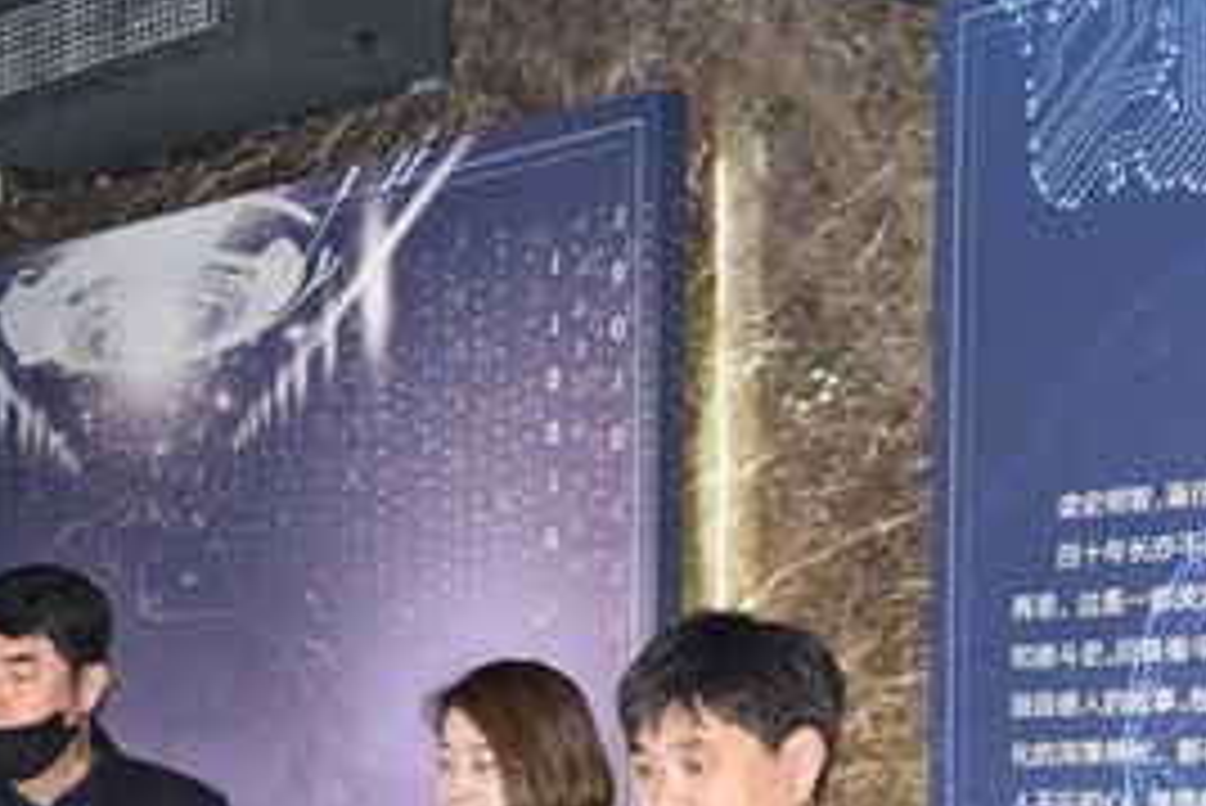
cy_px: 853
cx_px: 72
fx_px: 2849
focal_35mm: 85
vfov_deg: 15.7
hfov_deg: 23.2
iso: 900
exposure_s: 1/60
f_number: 4
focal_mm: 38
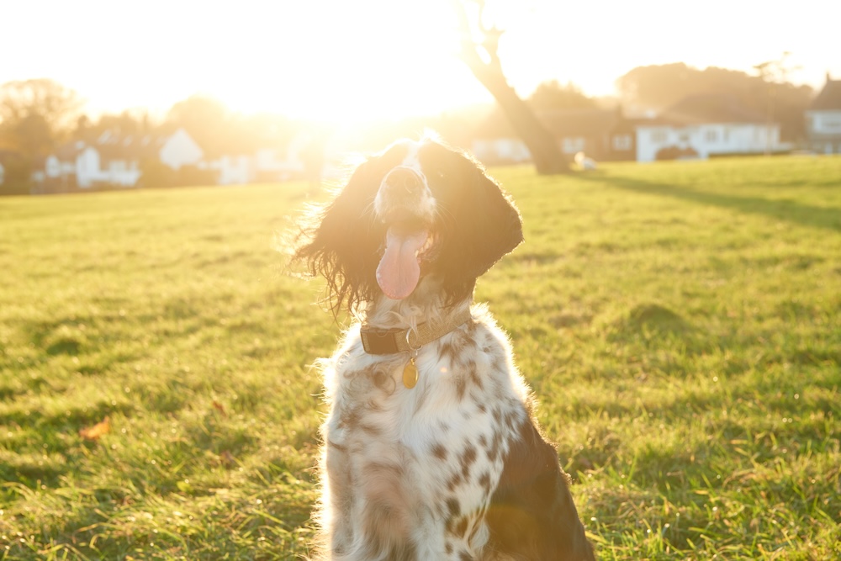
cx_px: 420
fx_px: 1635
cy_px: 280
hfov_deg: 28.8
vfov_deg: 19.5
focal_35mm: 70
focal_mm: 70
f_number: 8
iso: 400
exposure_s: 1/160
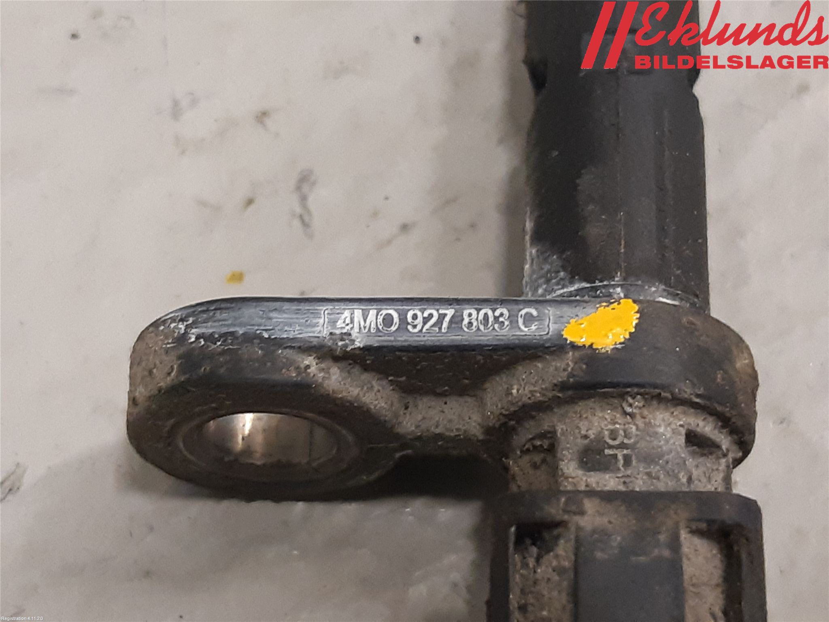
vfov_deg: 53.1
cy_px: 311
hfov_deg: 67.3
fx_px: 623
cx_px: 414
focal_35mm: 26
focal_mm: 3.93
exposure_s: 1/50
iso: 200
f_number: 1.7
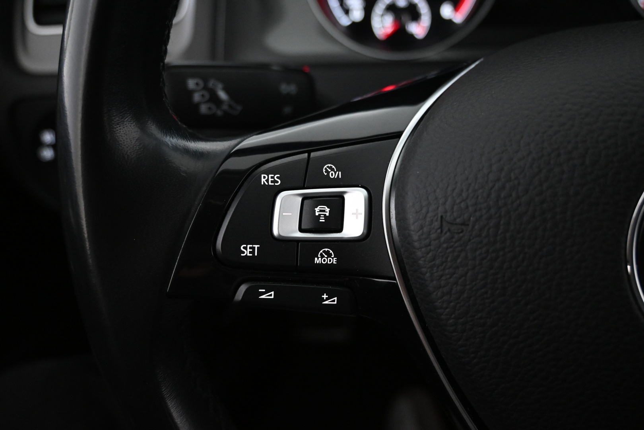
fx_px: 537
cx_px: 322
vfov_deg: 43.6
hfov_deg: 61.9
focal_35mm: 30
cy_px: 215
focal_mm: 20
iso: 2800
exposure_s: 1/30
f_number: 3.8
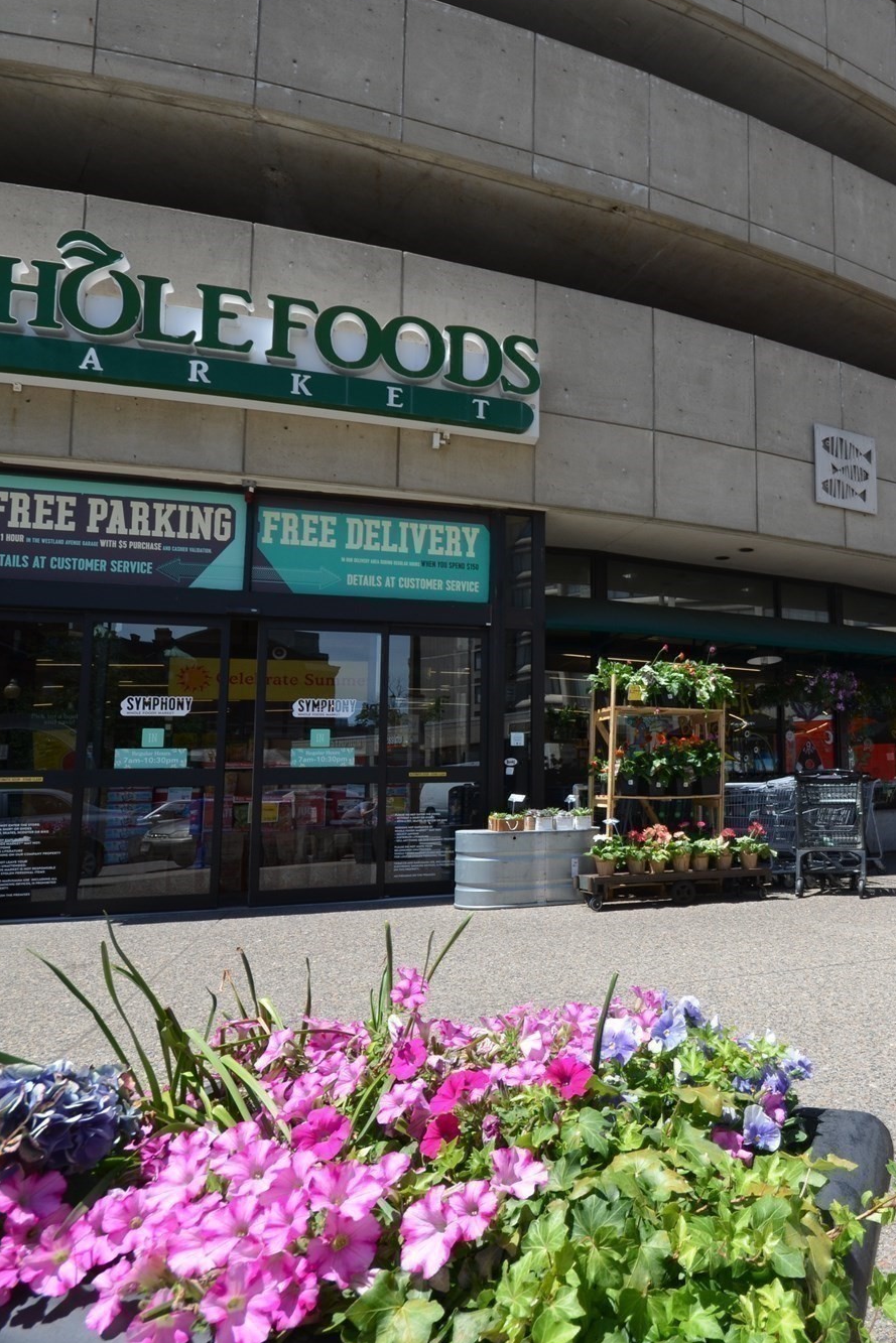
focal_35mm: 23
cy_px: 668
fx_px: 858
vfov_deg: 76.1
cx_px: 709
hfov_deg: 51.9
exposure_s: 1/250
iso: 200
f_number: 8
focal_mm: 10
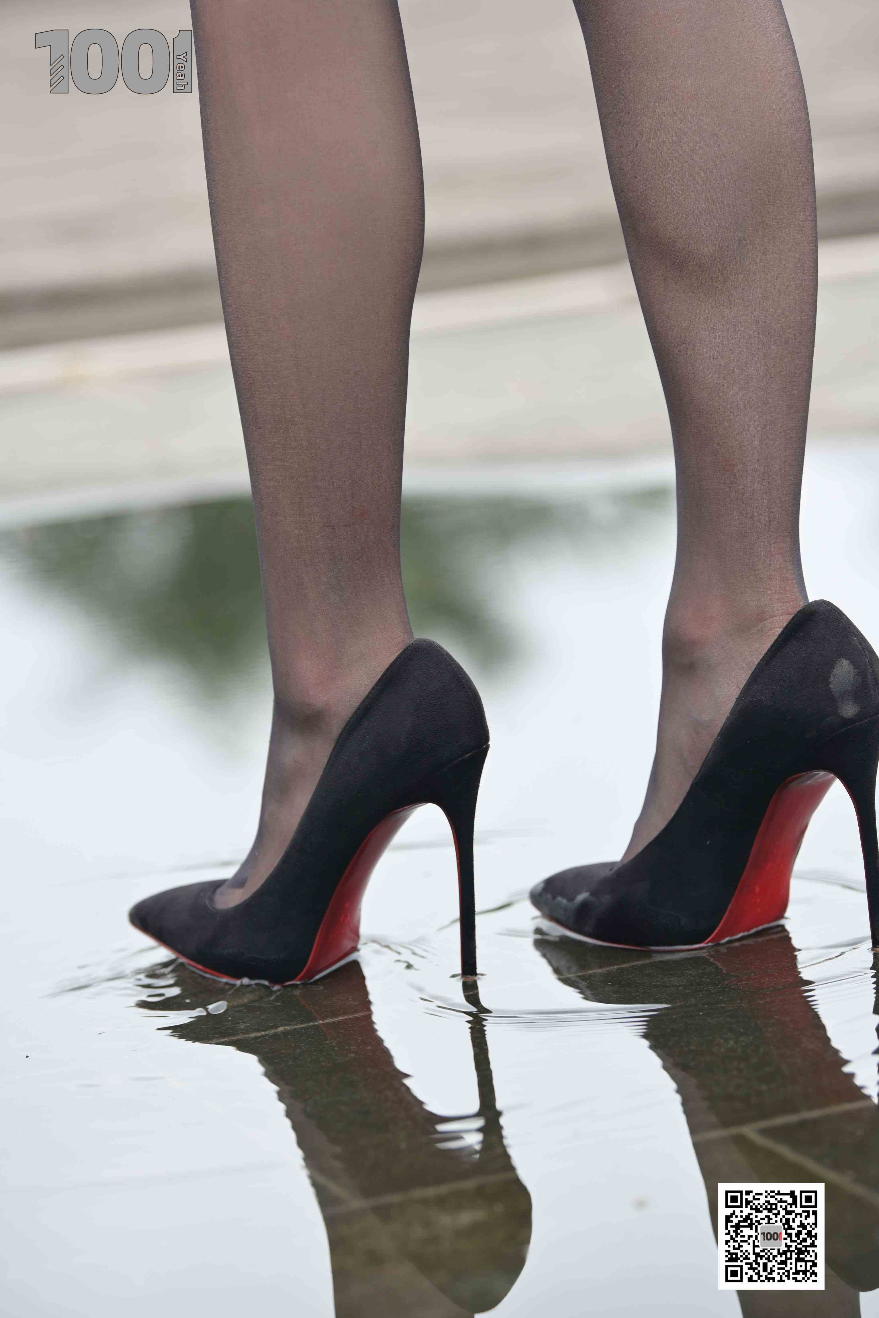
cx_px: 440
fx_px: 4761
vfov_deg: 15.8
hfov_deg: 10.5
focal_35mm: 130
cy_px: 659
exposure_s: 1/320
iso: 200
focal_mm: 130
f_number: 4
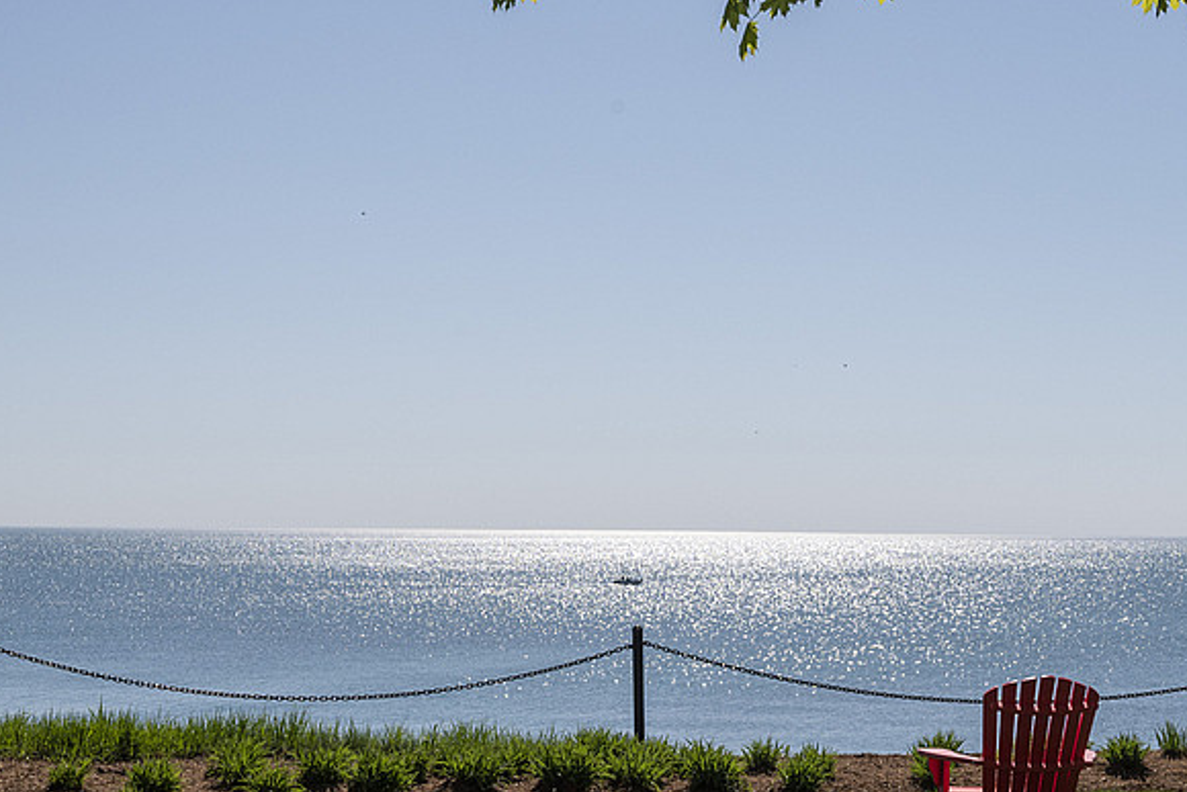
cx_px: 798
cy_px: 400
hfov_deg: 29.0
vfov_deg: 19.7
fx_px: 2276
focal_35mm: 69
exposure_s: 1/1600
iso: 320
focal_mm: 40
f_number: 10
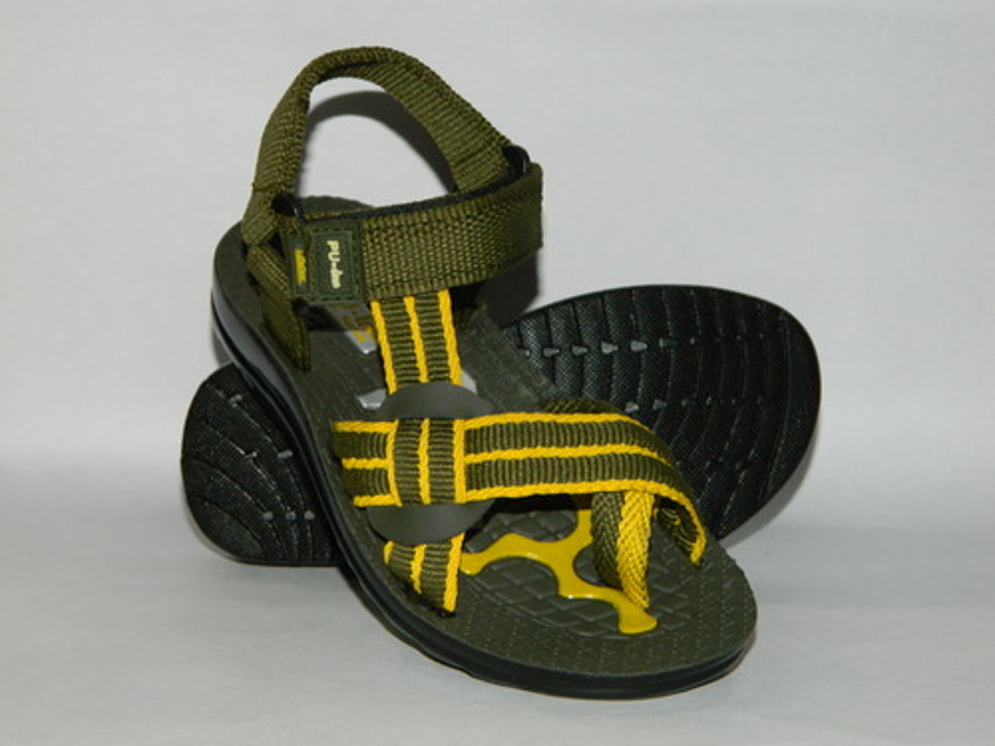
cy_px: 373
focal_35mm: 70
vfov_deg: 21.0
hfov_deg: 27.8
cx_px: 498
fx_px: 2012
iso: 200
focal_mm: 12.6
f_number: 4
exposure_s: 1/50
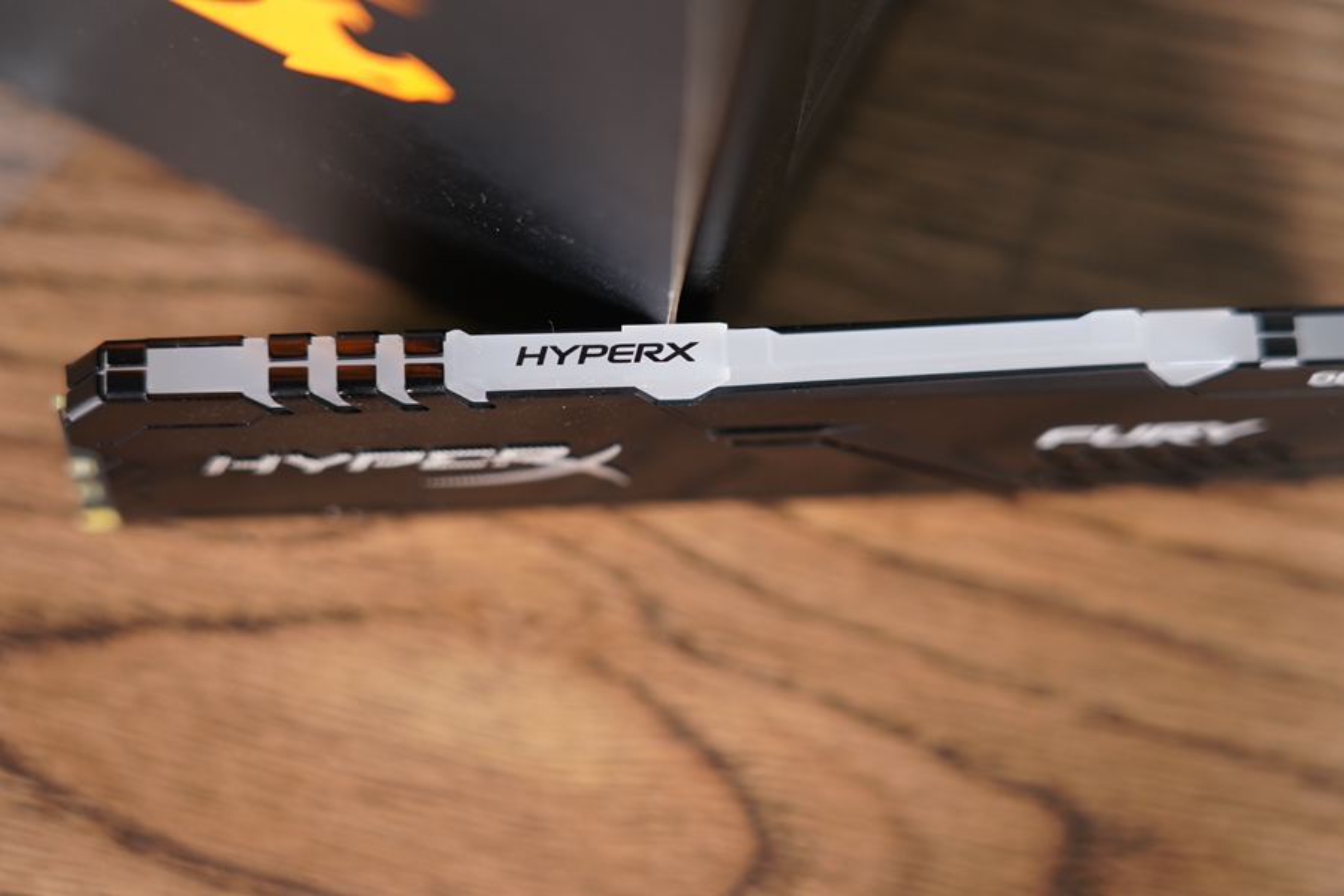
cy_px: 448
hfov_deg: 20.8
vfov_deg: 14.0
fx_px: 3658
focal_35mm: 98
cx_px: 672
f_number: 4
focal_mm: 98
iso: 800
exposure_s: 1/125
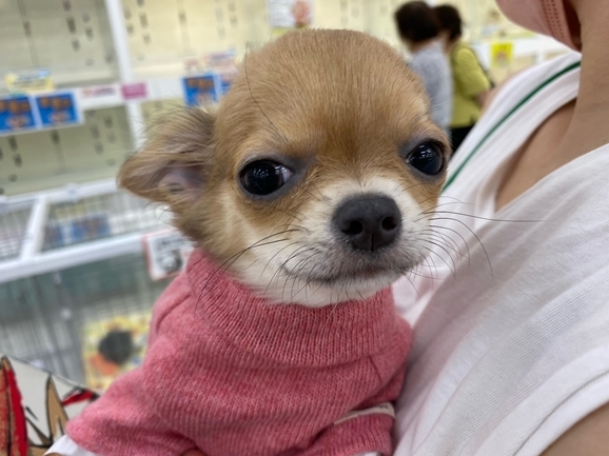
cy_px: 235
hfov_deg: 65.3
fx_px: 475
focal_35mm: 27
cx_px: 296
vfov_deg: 51.3
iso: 100
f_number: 1.8
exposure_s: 1/120
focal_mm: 4.25
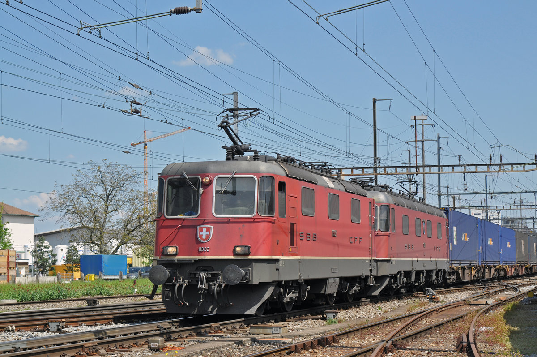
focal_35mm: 82
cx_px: 268
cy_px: 178
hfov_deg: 24.6
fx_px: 1229
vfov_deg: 16.5
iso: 200
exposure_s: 1/1000
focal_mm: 55
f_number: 5.6
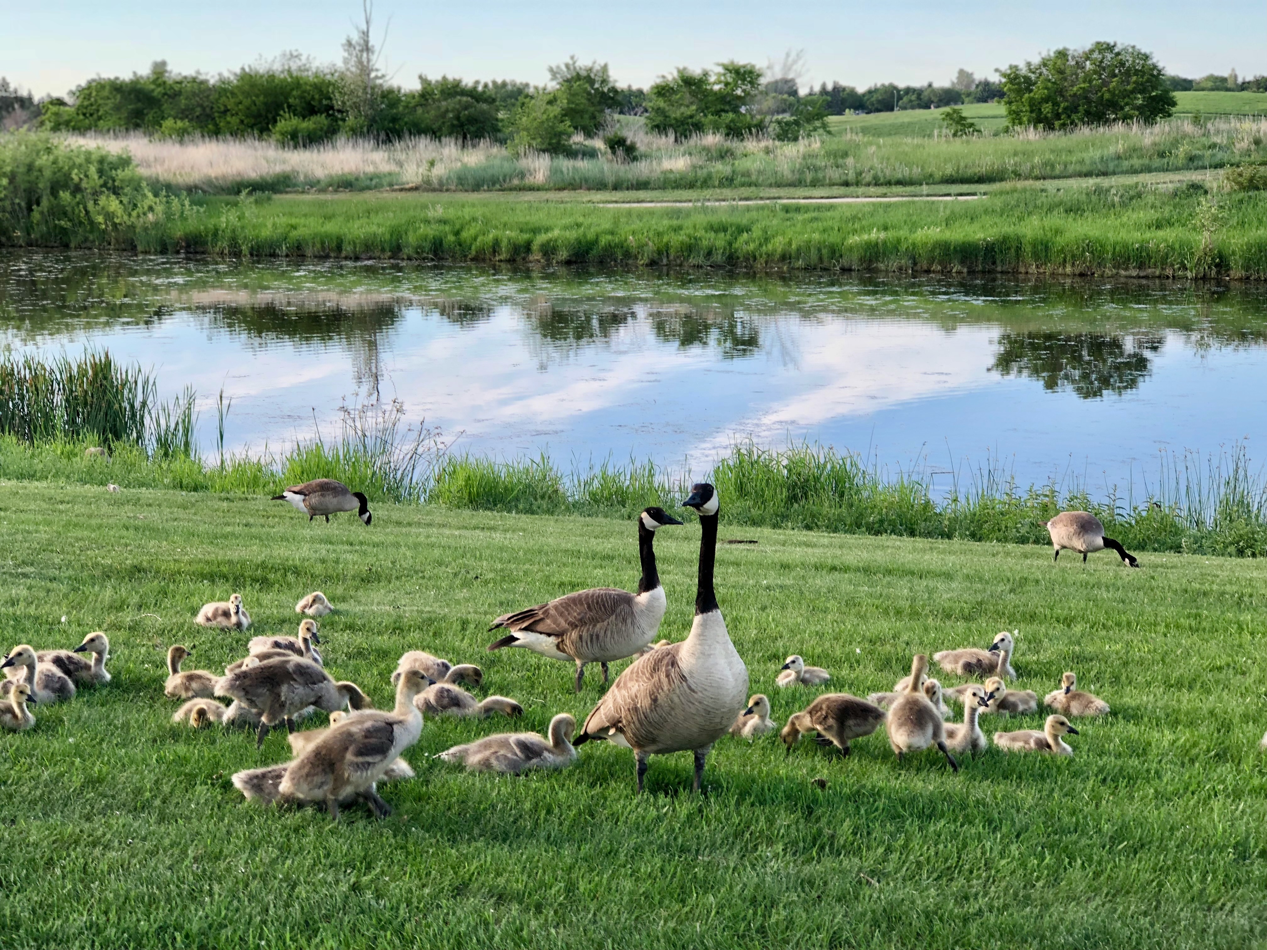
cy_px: 475
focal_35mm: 57
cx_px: 634
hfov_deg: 33.8
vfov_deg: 25.7
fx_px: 2086
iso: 20
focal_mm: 6.6
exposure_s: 1/139
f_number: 2.8
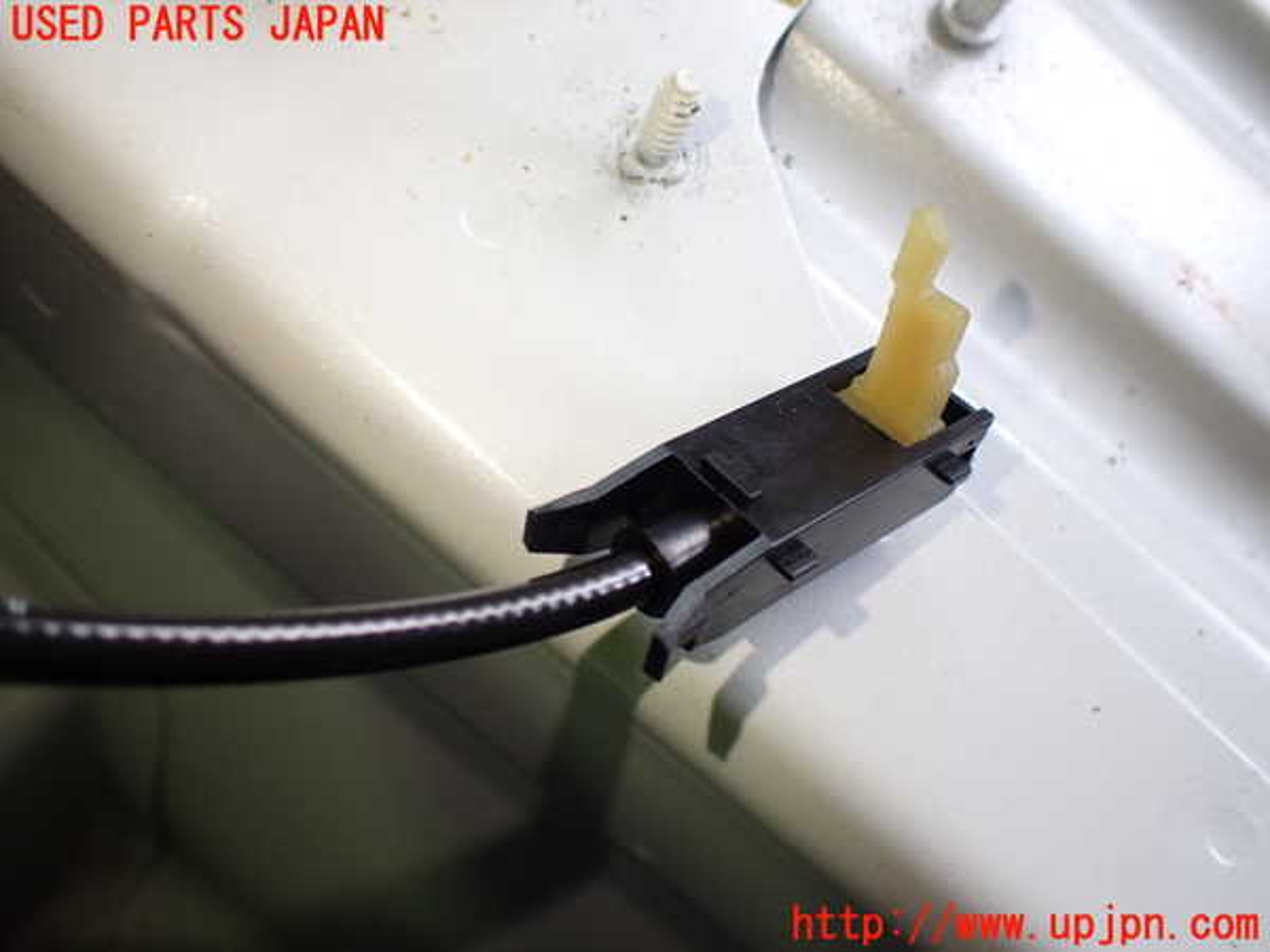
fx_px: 1101
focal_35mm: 30
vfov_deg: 46.8
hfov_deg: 60.0
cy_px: 476
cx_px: 635
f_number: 2.3
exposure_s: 1/125
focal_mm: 5.4
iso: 160
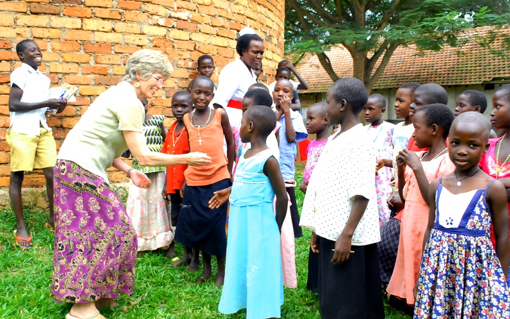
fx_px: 556
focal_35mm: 40
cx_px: 255
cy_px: 160
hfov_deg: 49.3
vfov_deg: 32.0
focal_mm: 26
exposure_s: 1/125
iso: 900
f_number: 6.3
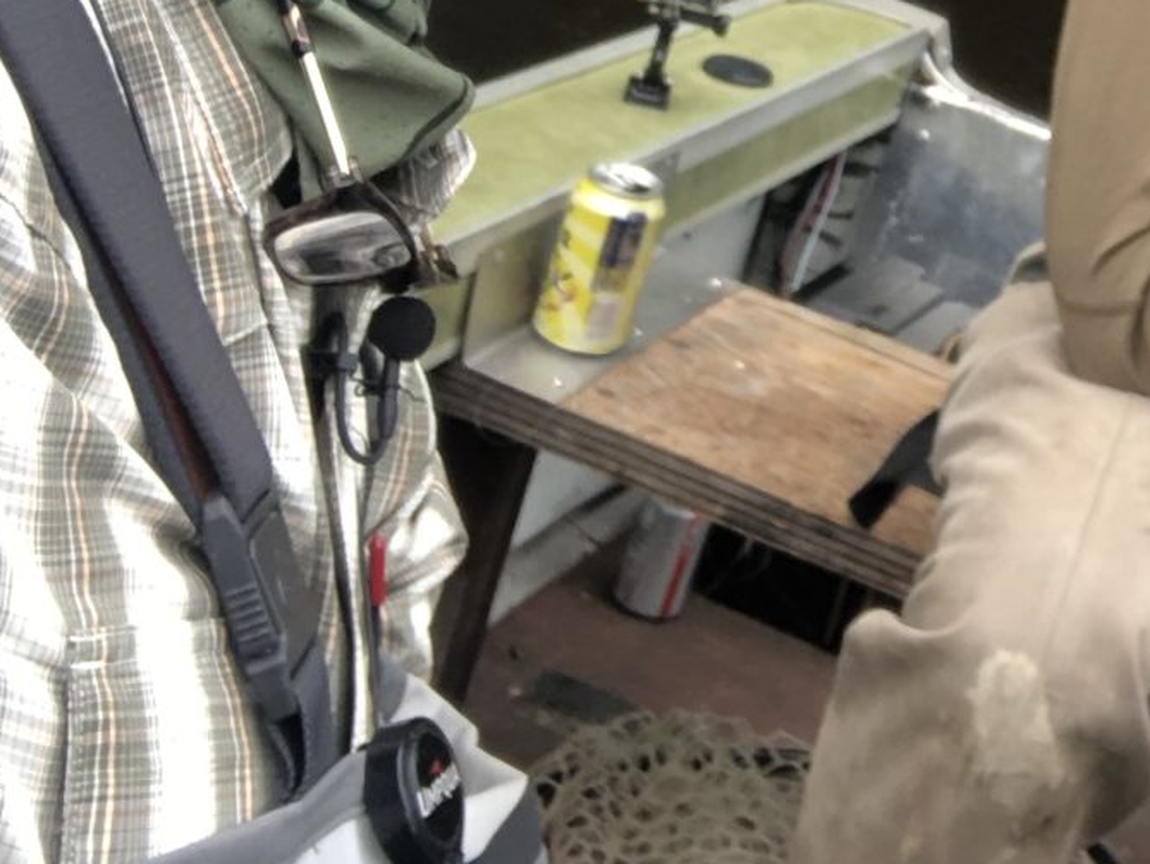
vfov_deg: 14.2
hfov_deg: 18.8
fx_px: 3259
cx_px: 1418
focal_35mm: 98
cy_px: -406
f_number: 2.2
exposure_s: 1/120
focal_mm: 2.87
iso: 20
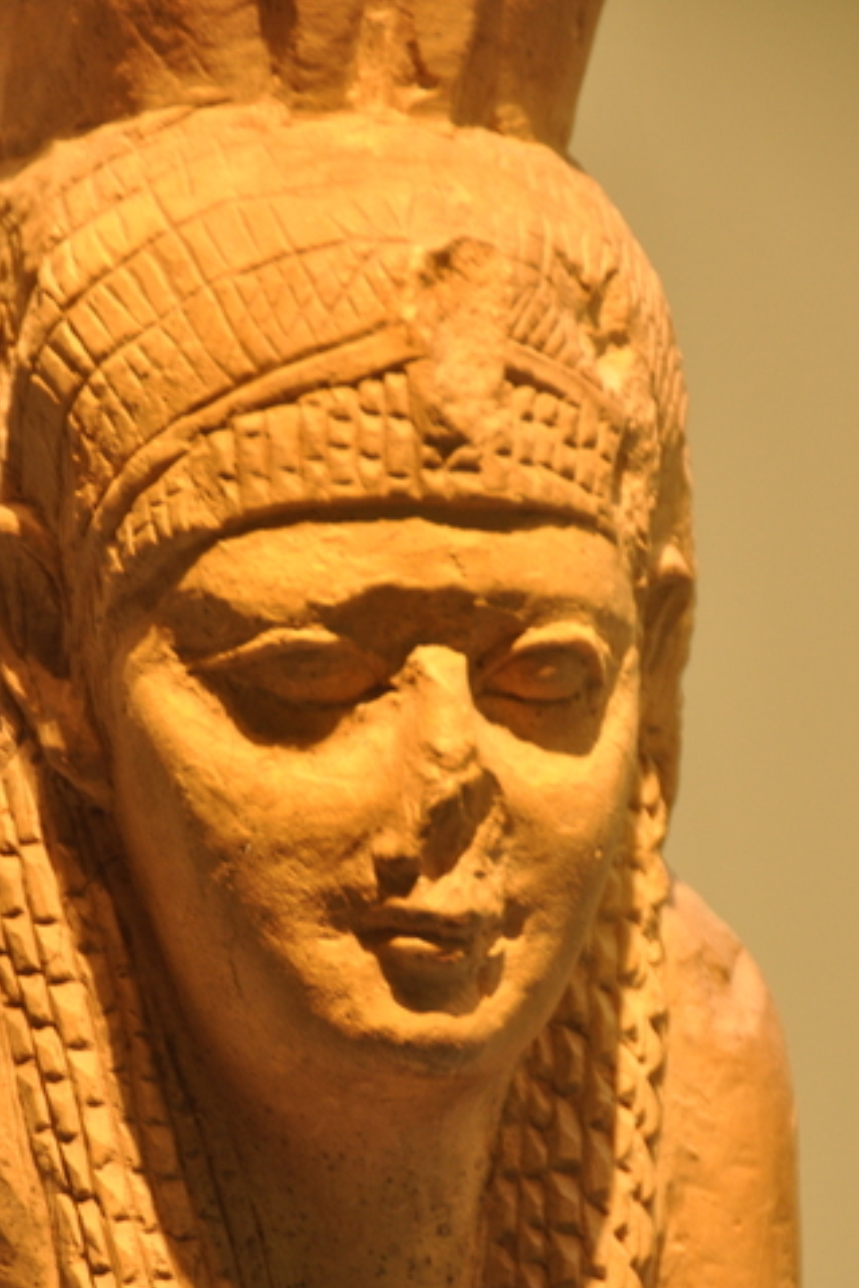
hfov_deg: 4.4
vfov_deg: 6.6
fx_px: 11122
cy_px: 851
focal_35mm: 311
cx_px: 359
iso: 500
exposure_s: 1/8
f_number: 5.6
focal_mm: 150
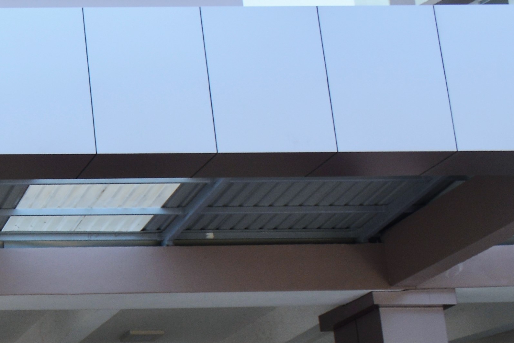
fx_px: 1456
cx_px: -350
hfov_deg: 17.2
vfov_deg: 13.4
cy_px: 239
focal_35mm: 102
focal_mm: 18
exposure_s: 1/125
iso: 220
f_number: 5.6
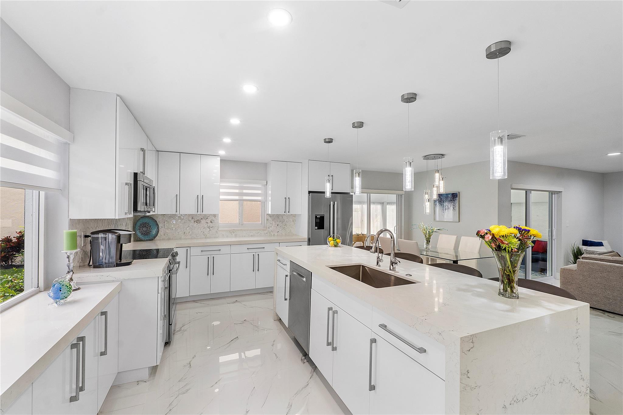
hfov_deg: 100.4
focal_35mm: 15
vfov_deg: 77.3
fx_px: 260
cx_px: 312
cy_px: 208
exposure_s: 1/10
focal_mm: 10
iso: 160
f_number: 11
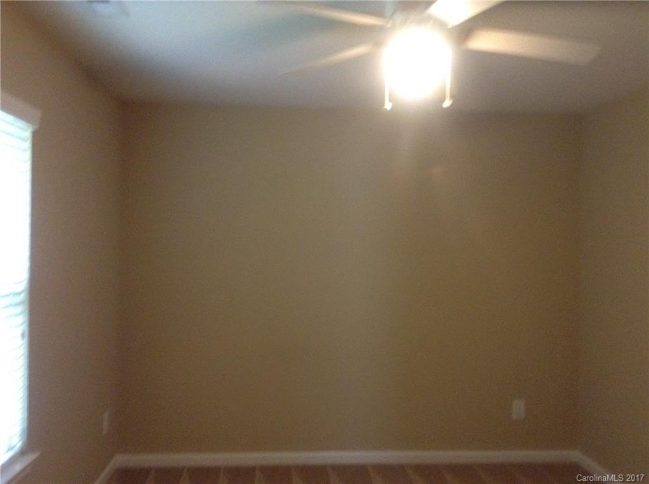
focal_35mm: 33
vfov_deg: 42.8
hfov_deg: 55.4
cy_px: 242
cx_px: 324
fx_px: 618
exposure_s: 1/15
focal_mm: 3.3
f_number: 2.4
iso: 250
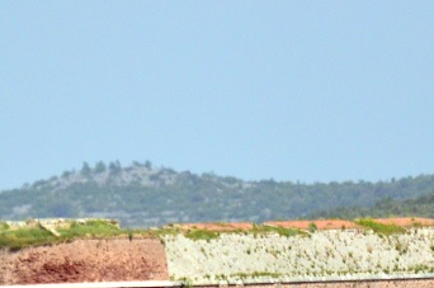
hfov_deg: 1.6
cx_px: 209
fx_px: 15806
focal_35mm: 1313
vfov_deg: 1.0
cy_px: 336
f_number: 5.6
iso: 1600
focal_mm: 300
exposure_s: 1/8000
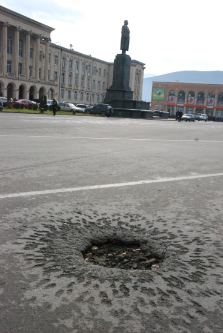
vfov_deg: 51.2
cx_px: 112
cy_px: 166
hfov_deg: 35.6
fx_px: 348
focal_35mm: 38
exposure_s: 1/1000
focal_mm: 25
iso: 1600
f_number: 13
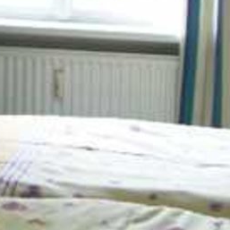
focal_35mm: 157
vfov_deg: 11.0
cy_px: -11
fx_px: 1180
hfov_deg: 10.0
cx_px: -277
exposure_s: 1/60
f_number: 2.7
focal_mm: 6.2
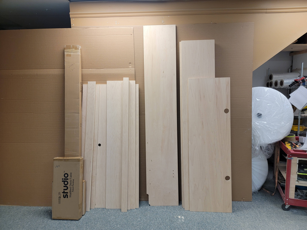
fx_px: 213
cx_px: 154
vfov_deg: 56.8
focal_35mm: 24
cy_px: 115
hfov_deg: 71.6
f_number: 1.8
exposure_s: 1/60
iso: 160
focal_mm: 6.7
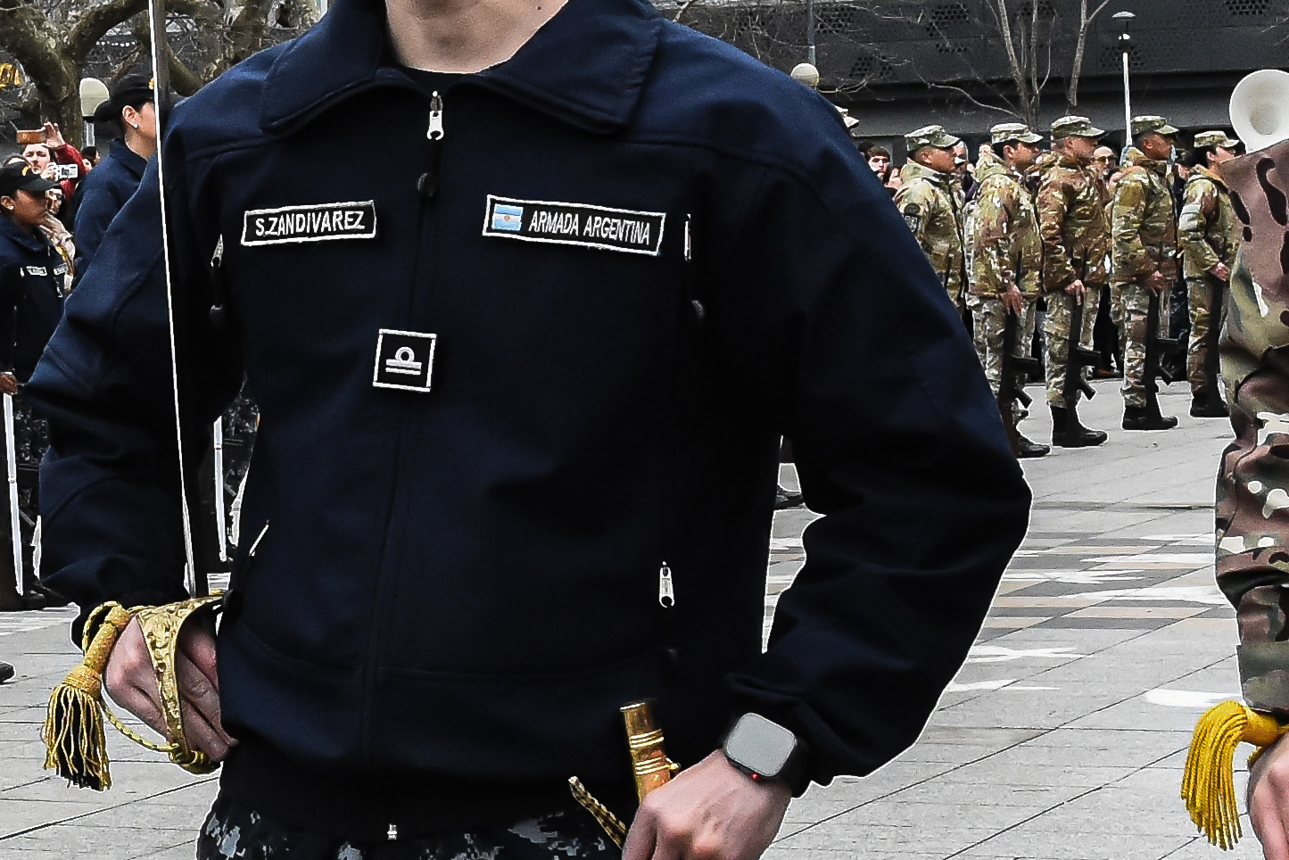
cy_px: 465
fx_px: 4906
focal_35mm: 137
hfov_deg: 14.4
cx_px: -331
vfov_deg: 10.0
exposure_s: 1/500
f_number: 5.6
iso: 2000
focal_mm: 22
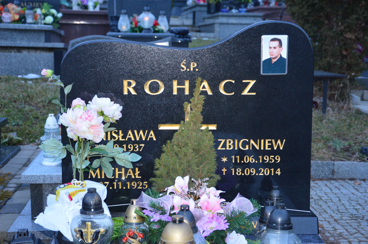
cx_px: 184
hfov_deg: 31.9
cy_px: 122
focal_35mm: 63
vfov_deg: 21.5
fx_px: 643
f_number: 4.8
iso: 800
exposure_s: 1/60
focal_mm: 42
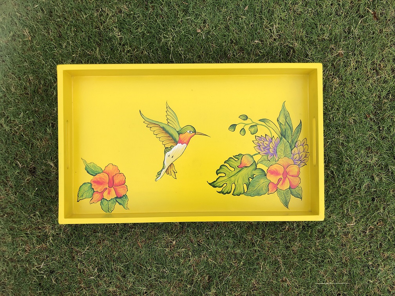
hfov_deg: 63.4
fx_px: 320
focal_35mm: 28
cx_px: 198
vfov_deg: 49.7
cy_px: 148
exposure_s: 1/361
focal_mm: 4
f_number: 1.8
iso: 20
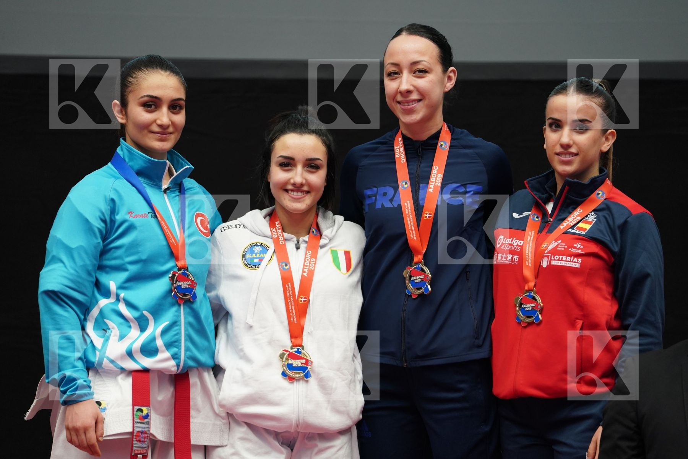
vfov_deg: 6.9
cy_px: 230
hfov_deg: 10.3
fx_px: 3822
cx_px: 344
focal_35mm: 200
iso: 1250
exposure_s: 1/320
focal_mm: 200
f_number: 2.8
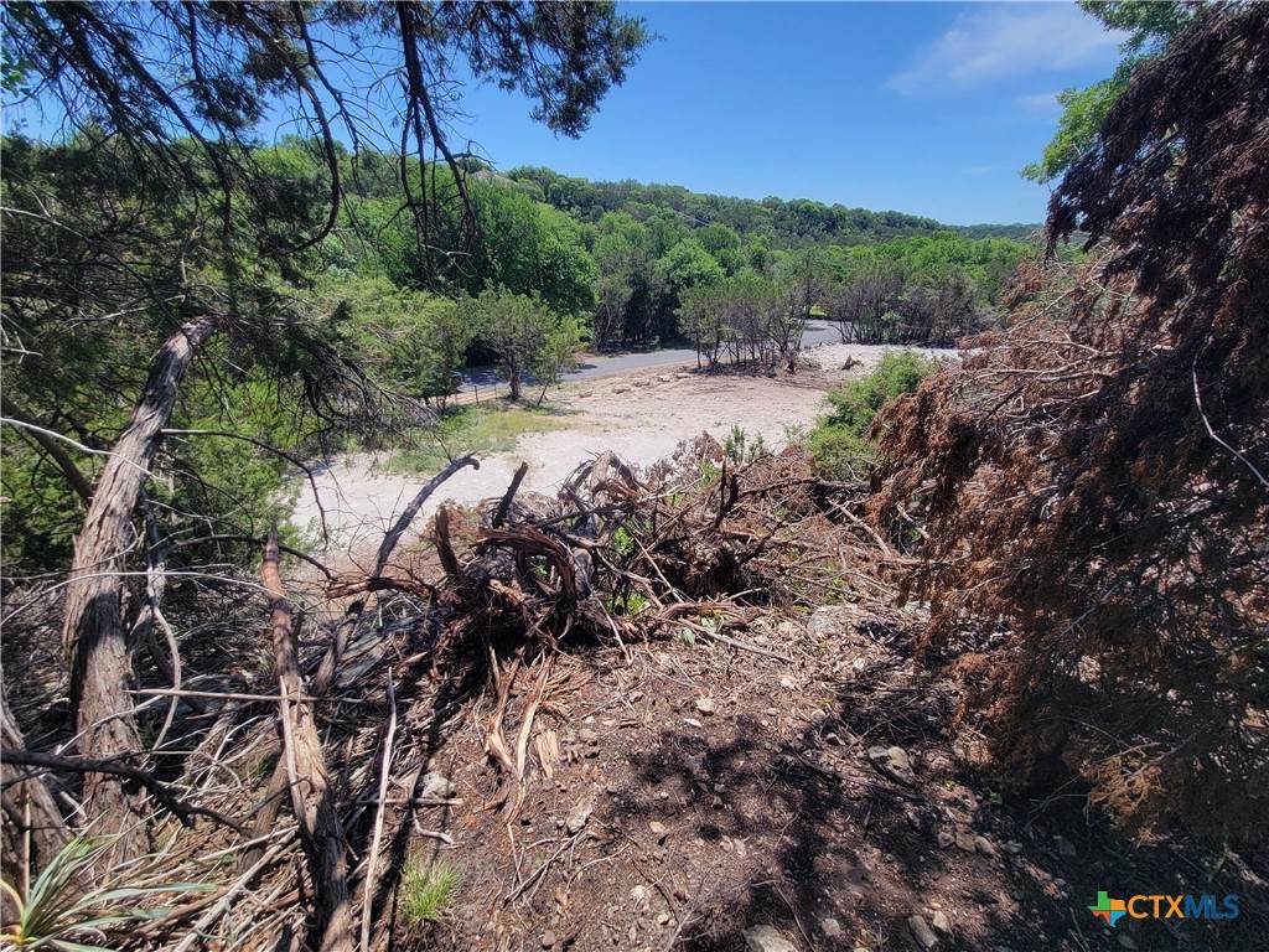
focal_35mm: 13
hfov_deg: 106.2
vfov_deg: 89.9
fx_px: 477
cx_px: 634
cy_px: 476
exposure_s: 1/868
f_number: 2.2
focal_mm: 2.2
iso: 50
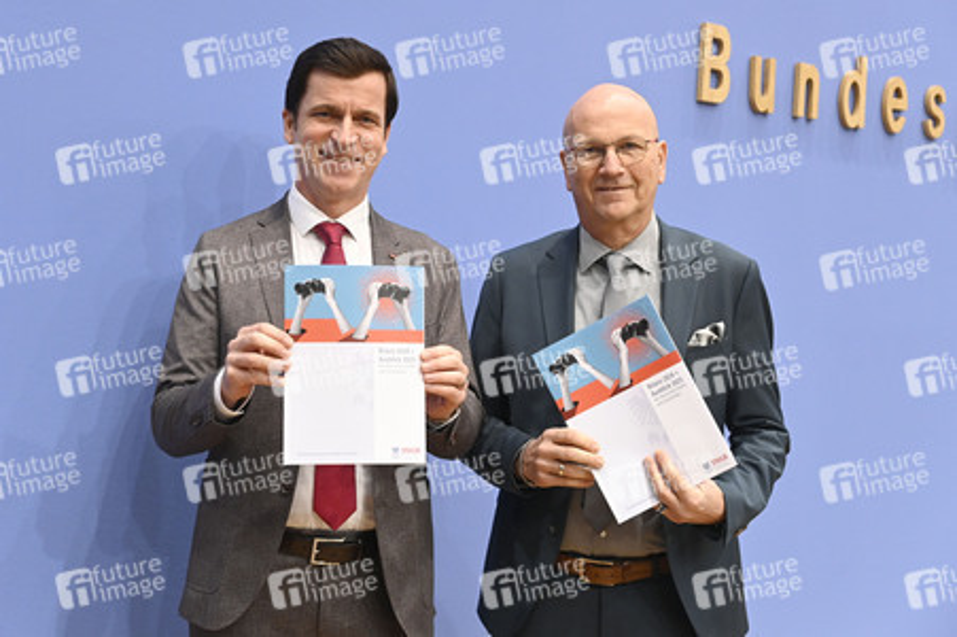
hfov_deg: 34.5
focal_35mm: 58
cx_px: 478
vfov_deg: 23.3
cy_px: 318
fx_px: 1541
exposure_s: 1/400
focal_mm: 58
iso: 5000
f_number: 4.5
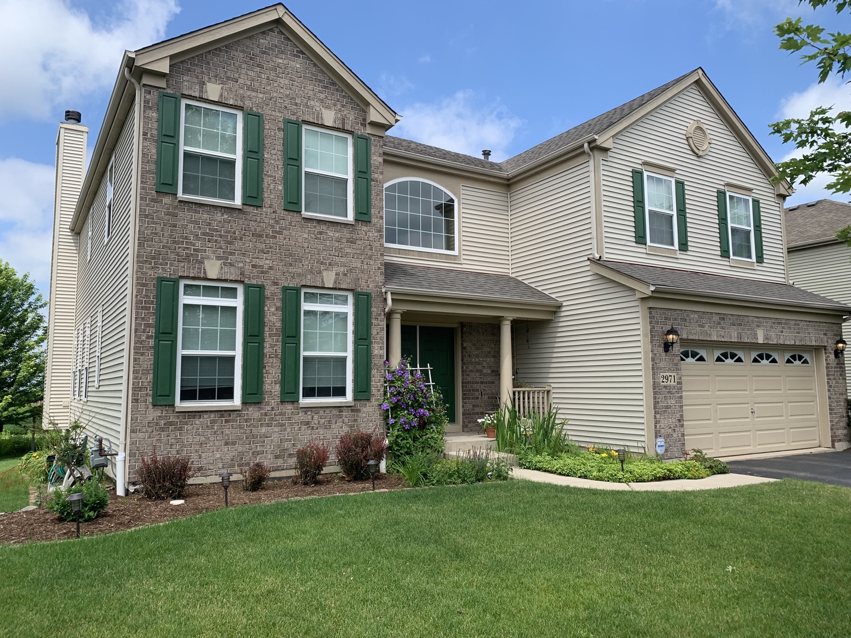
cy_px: 319
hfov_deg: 67.3
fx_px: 639
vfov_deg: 53.1
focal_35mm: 26
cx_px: 426
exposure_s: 1/1689
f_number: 1.8
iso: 25
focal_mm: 4.25
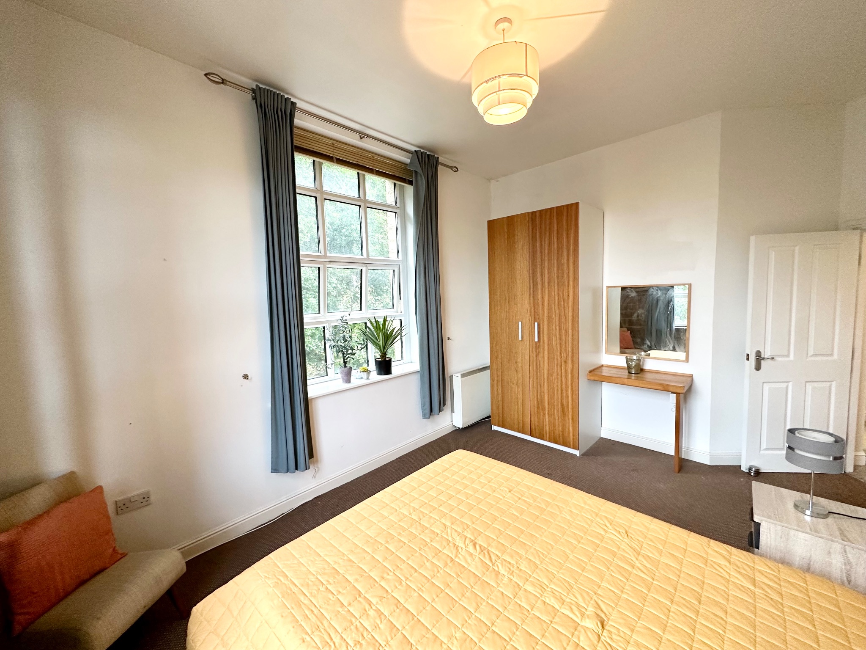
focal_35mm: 14
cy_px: 325
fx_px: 350
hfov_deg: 102.1
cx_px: 433
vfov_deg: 85.7
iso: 200
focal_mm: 2.22
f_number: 2.2
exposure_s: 1/50
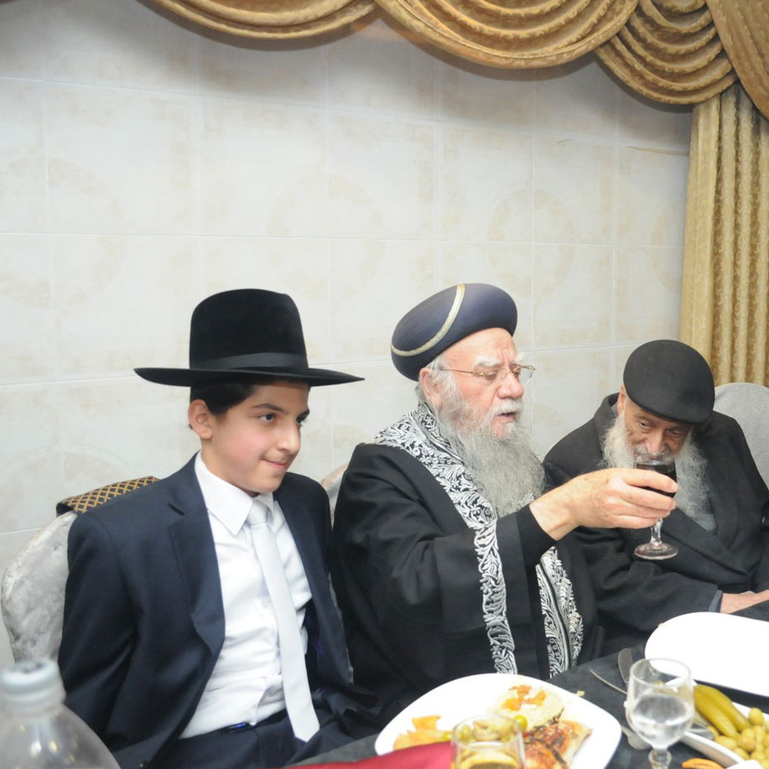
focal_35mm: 35
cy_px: 381
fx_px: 880
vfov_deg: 47.2
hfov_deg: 45.7
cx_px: 569
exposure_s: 1/125
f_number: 4
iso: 1600
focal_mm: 18
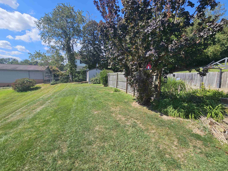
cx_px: 109
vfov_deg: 85.6
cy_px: 88
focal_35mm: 14
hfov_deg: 102.0
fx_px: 92
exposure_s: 1/1614
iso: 50
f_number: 2.2
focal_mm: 2.2
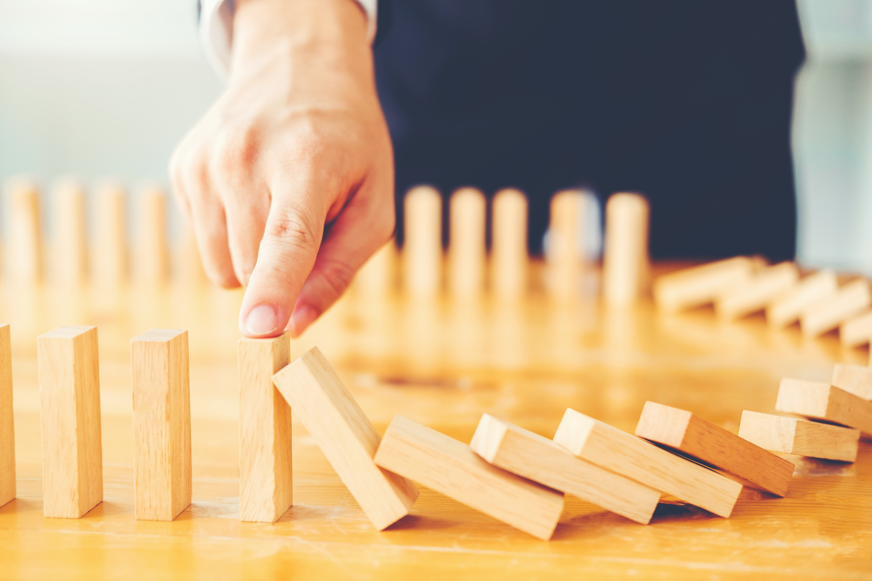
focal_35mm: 53
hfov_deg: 37.5
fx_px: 1284
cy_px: 290
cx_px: 436
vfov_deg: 25.5
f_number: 2
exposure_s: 1/320
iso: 200
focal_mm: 35
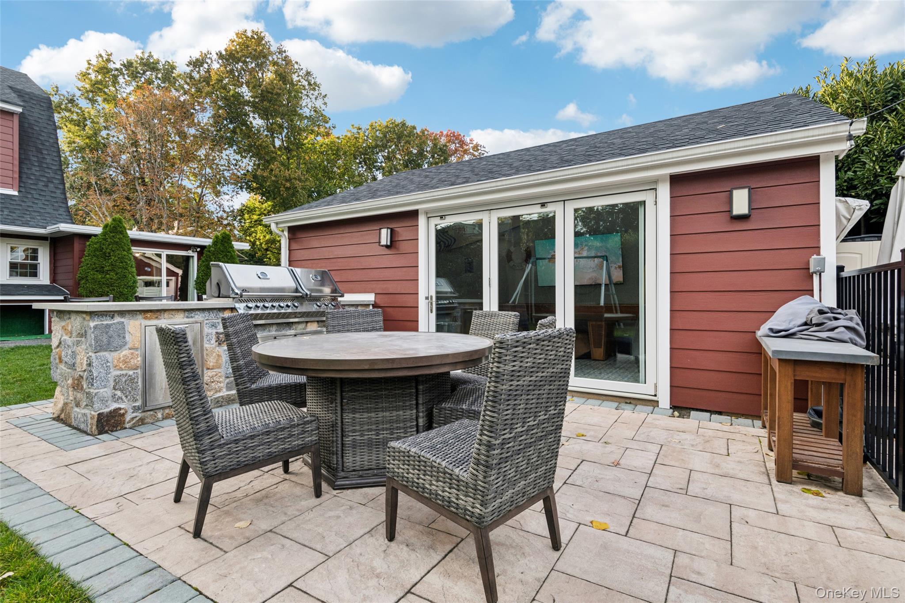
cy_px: 302
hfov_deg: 93.3
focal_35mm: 17
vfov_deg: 70.4
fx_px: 427
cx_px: 452
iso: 250
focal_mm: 17
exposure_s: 1/100
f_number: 9
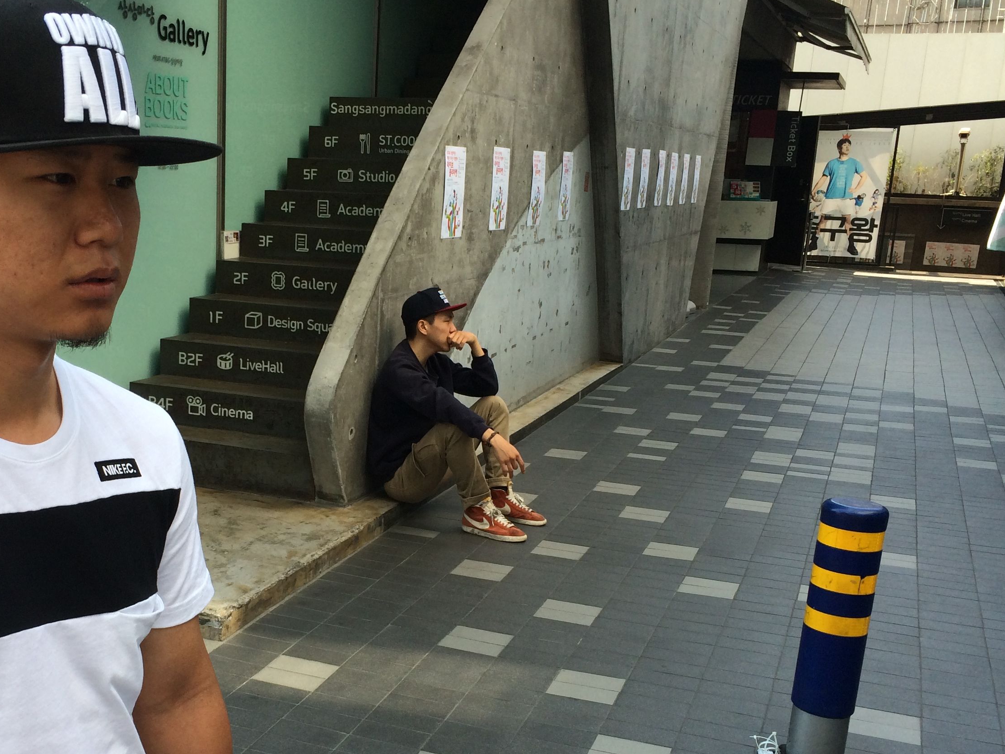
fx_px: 1278
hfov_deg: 42.5
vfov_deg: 32.6
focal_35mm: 44
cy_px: 492
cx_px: 358
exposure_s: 1/631
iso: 32
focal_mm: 4.12
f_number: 2.2
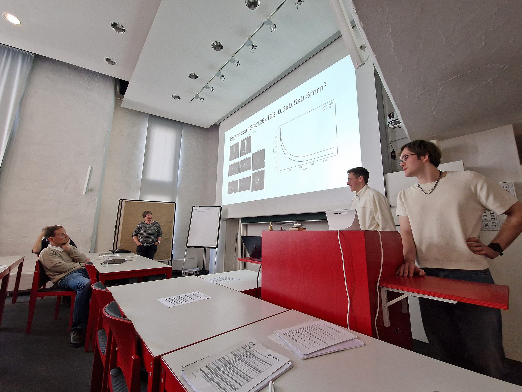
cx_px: 261
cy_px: 196
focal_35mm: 13
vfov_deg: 89.9
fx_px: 196
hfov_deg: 106.2
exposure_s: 1/36
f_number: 2.2
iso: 320
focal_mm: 2.2
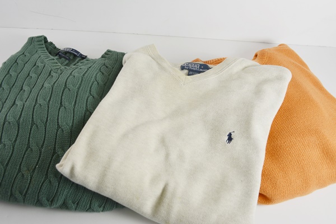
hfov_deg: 57.2
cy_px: 112
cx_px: 168
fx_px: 308
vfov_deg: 40.0
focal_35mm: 33
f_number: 5.6
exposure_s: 1/125
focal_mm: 22
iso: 280
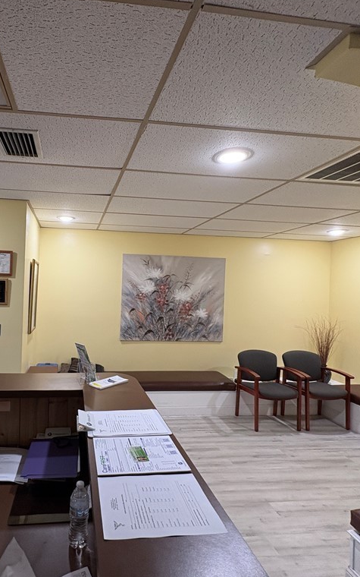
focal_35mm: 20
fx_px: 314
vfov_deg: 85.1
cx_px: 103
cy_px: 288
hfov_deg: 57.5
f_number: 2.2
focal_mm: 2.22
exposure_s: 1/60
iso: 160
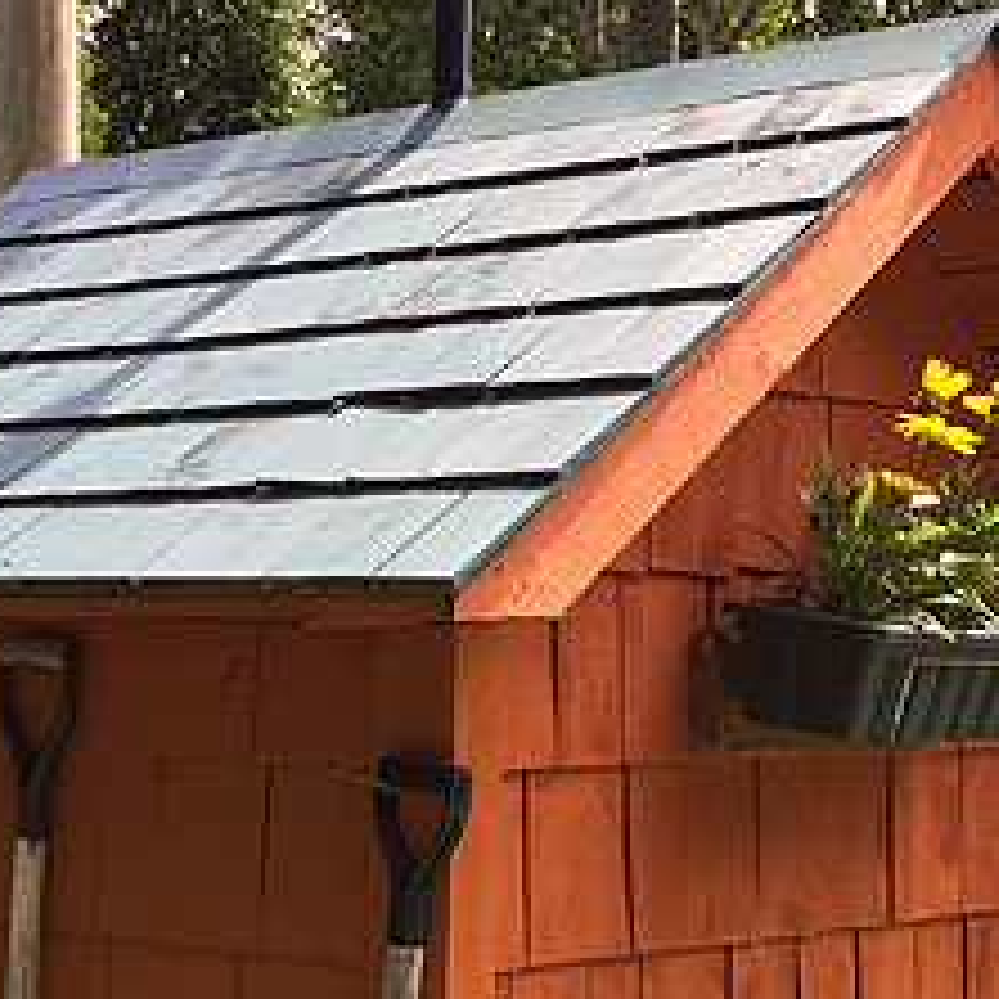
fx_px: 2743
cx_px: 130
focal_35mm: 84
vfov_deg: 19.7
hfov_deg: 20.3
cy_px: 1116
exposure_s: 1/441
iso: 32
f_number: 2.2
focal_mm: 4.15
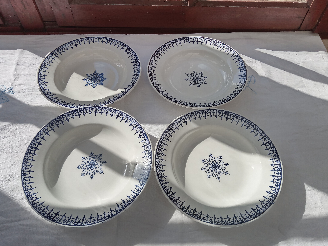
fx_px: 265
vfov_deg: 49.7
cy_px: 123
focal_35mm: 28
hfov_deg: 63.4
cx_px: 164
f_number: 1.8
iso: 115
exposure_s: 1/7463
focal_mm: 3.57
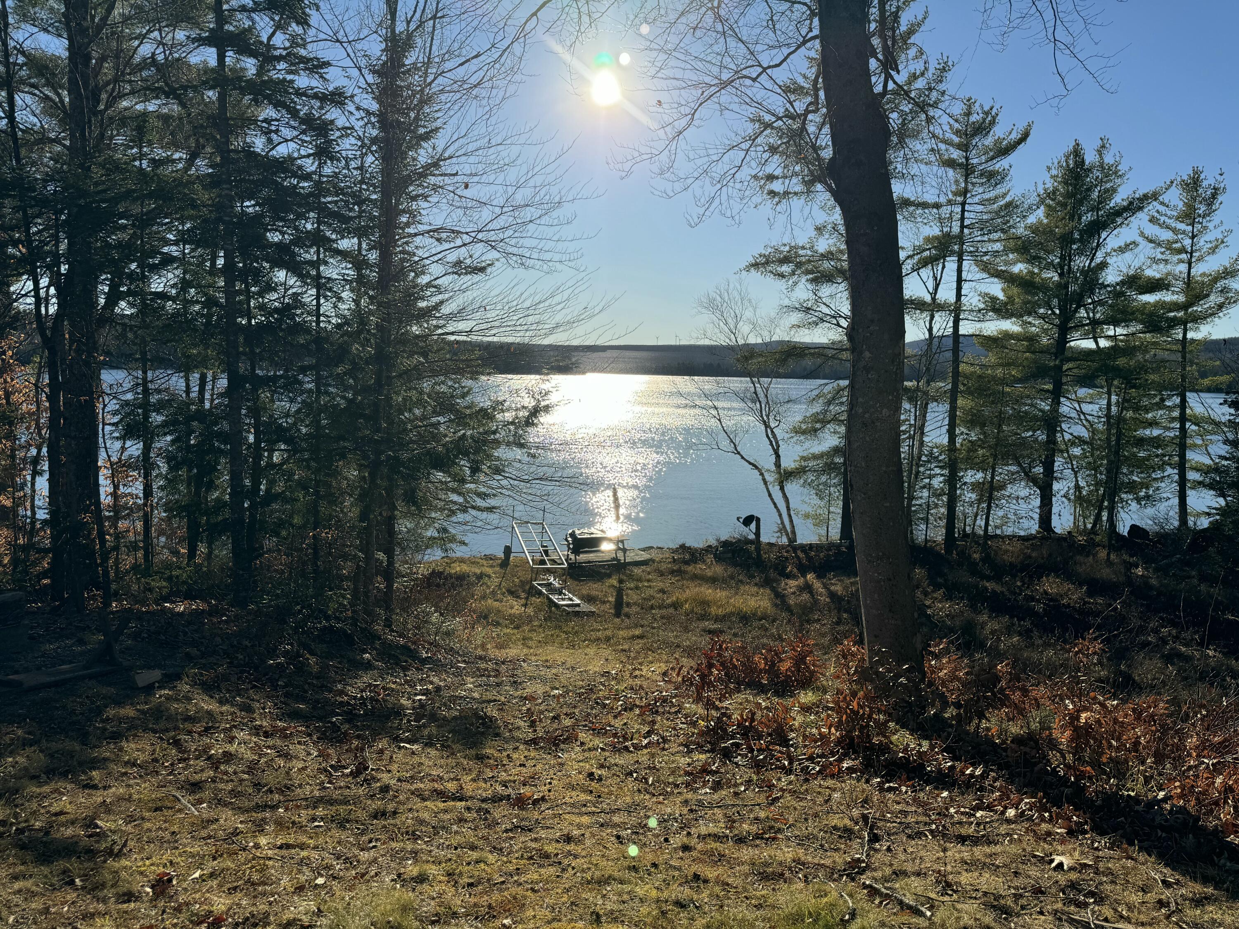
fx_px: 859
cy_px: 464
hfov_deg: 71.6
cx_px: 620
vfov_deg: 56.8
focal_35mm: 24
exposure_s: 1/6410
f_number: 1.78
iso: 80
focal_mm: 6.76
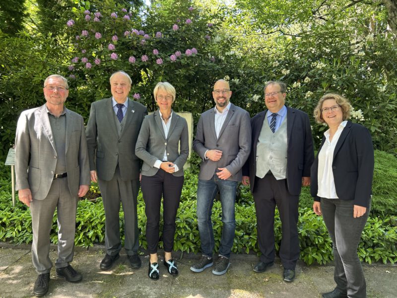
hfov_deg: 67.3
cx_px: 198
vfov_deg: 53.1
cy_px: 149
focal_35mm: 26
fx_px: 298
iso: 50
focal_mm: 5.7
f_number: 1.5
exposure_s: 1/121
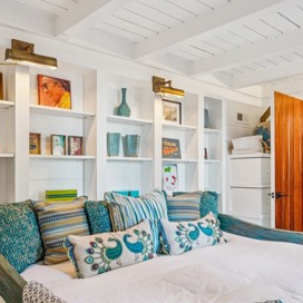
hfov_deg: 49.6
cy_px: 163
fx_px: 327
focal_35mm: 33
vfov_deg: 49.7
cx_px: 168
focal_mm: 16.5
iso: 100
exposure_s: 1.3
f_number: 13
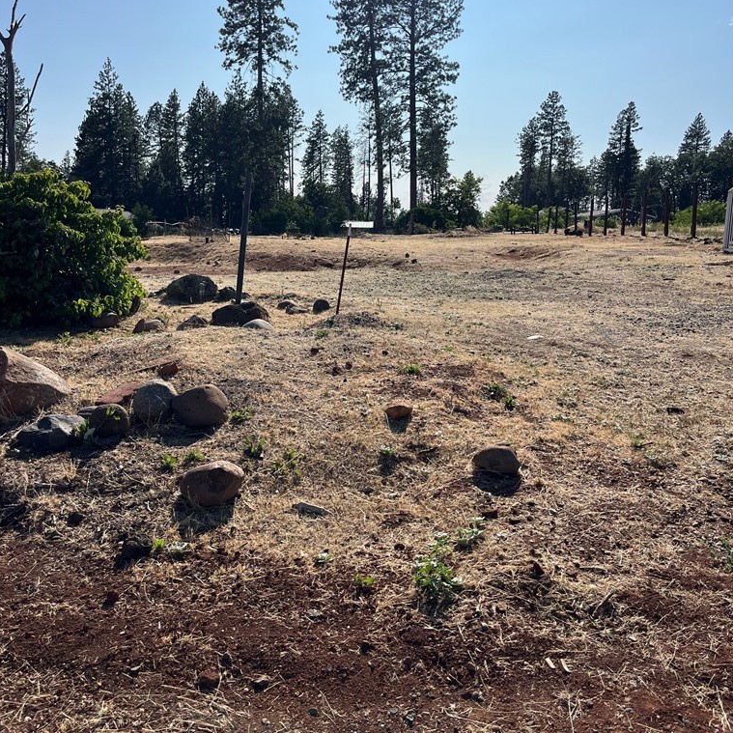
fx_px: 743
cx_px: 365
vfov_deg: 52.3
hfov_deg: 52.5
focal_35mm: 31
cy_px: 304
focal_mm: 5.1
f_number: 1.6
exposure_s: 1/6897
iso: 50
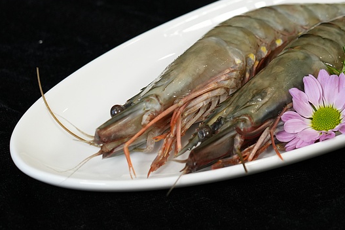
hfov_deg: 8.1
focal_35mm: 255
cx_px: 280
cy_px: 50
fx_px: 2443
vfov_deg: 5.4
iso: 640
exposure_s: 1/200
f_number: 4.5
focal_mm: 105
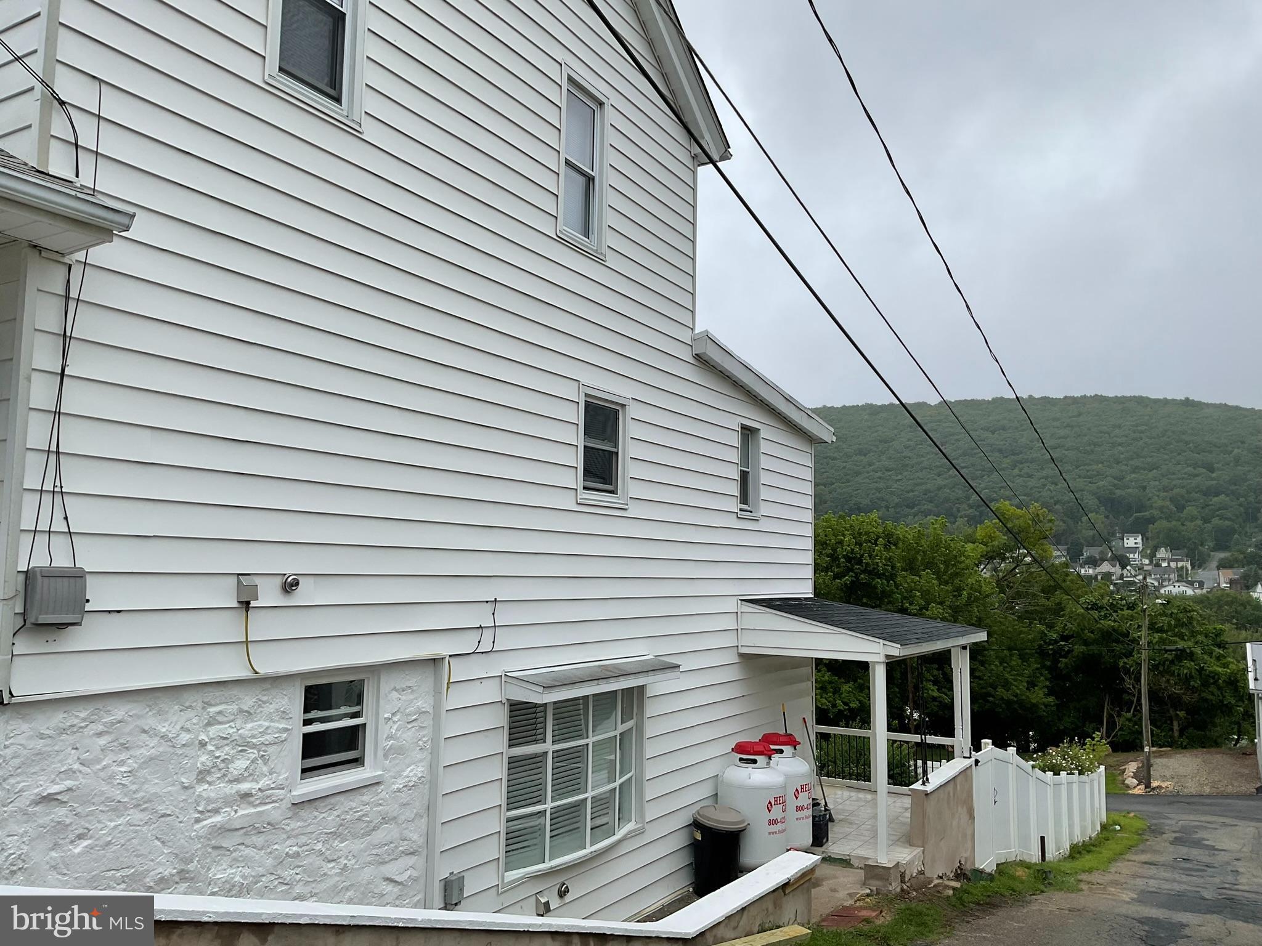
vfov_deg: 48.2
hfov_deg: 61.7
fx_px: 1057
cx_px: 631
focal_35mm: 29
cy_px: 473
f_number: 1.8
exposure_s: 1/348
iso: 16
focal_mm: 3
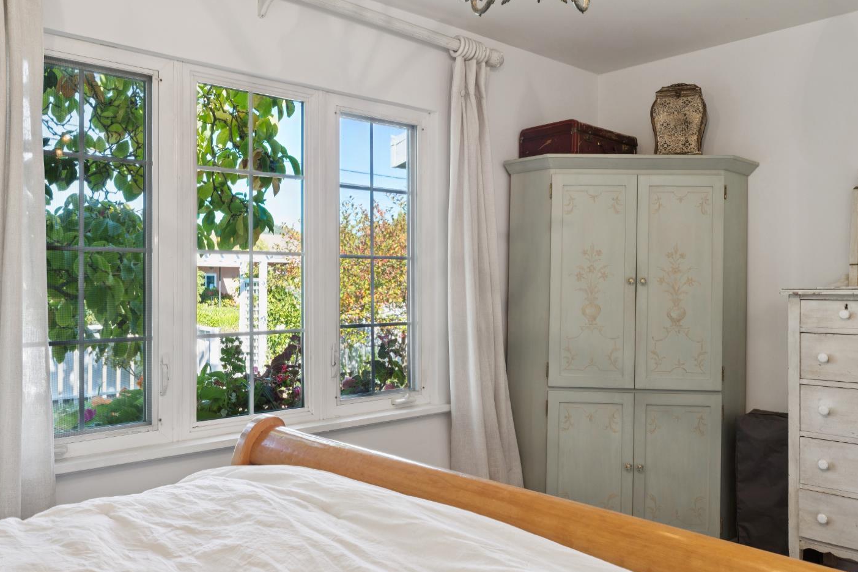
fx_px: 739
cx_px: 416
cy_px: 294
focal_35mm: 31
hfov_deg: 60.3
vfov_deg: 42.3
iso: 320
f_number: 11
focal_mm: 29
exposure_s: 1/15
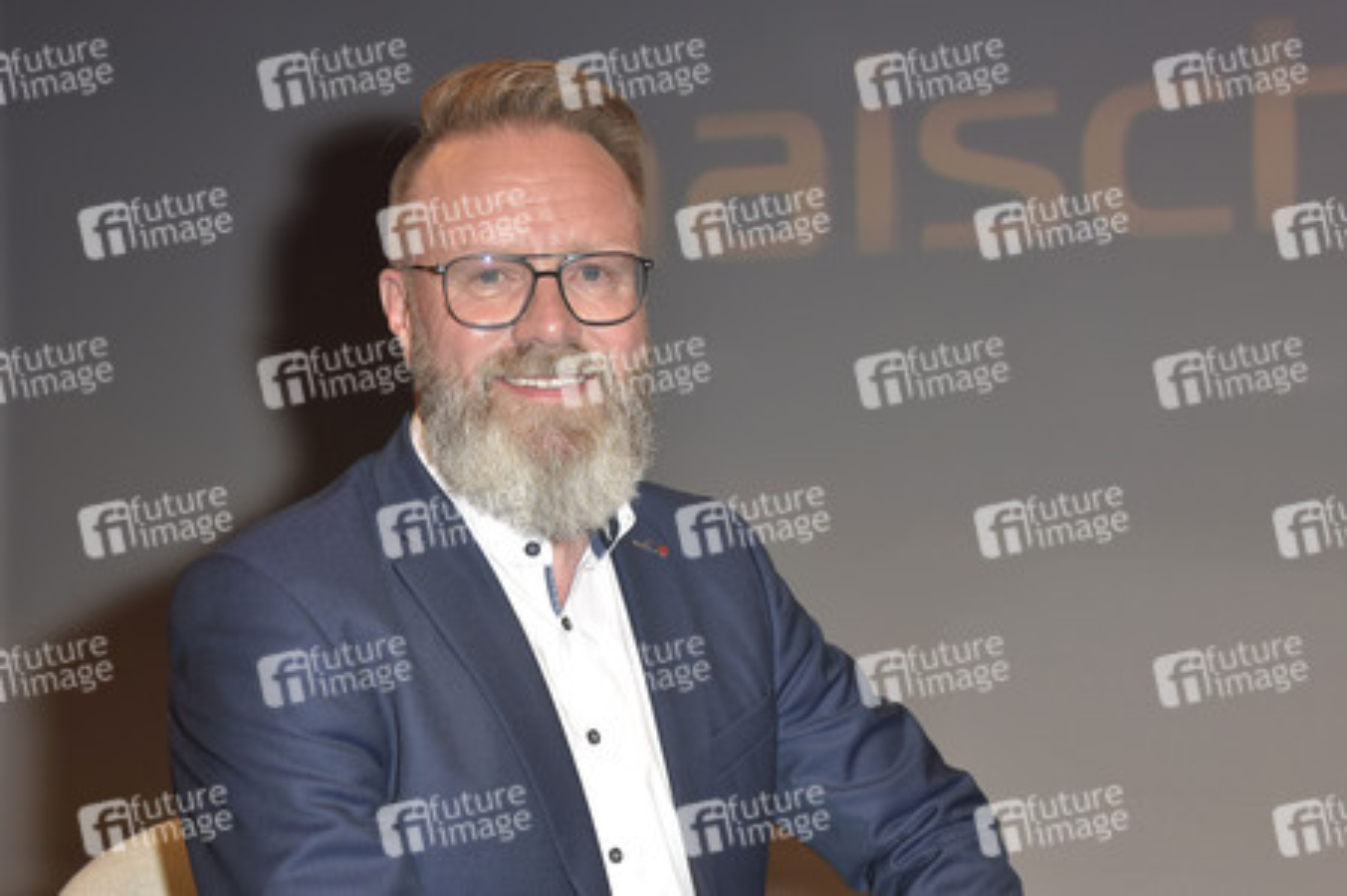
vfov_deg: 28.0
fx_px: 1795
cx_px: 674
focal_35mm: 48
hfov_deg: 41.1
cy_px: 448
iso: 640
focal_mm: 48
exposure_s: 1/200
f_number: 5.6
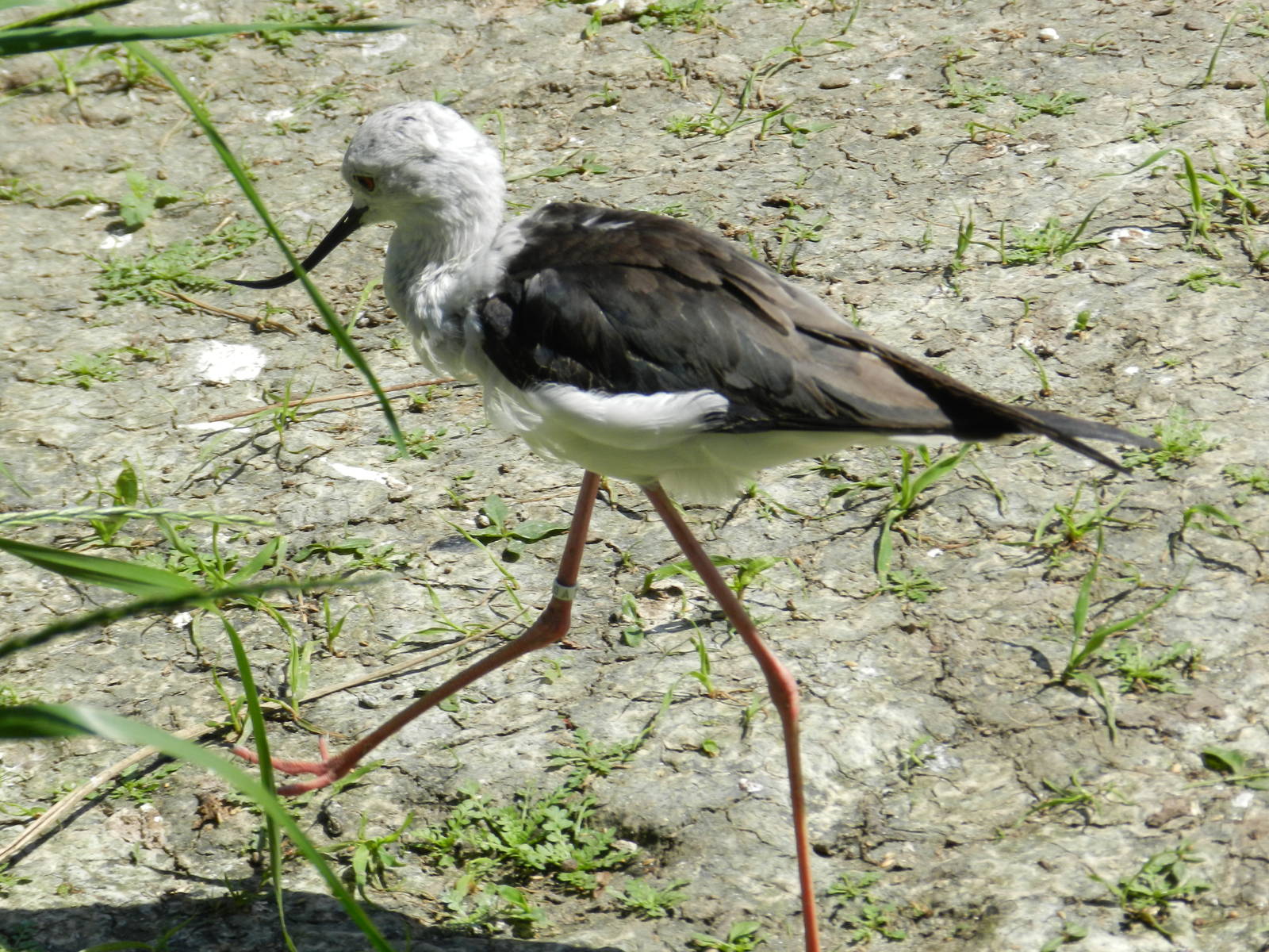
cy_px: 476
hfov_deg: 9.2
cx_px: 634
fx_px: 7882
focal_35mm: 215
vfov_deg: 6.9
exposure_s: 1/500
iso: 160
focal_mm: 38.2
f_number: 5.6
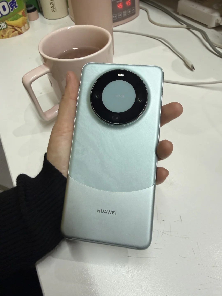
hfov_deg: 56.8
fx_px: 205
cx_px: 111
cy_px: 148
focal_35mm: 24
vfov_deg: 71.6
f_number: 2.2
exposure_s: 1/100
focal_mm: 2.22
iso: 160
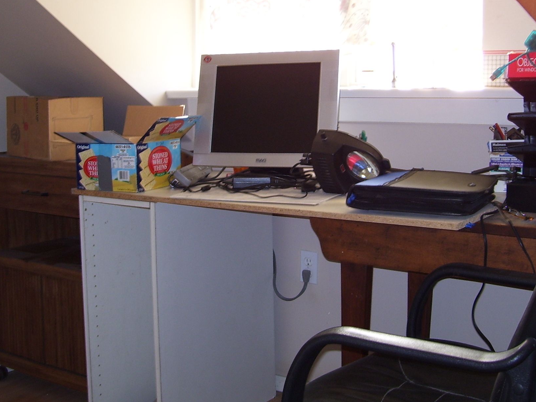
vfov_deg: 28.3
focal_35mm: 51
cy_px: 119
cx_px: 268
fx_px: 790
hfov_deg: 37.5
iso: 80
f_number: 2.7
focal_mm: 6
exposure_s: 1/60
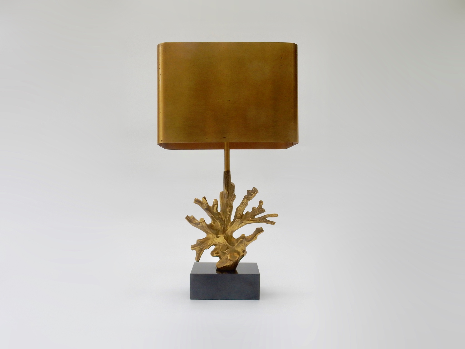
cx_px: 232
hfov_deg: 69.4
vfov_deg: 54.9
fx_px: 336
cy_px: 174
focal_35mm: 25
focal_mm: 4.5
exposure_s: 1/50
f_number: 4.8
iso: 125
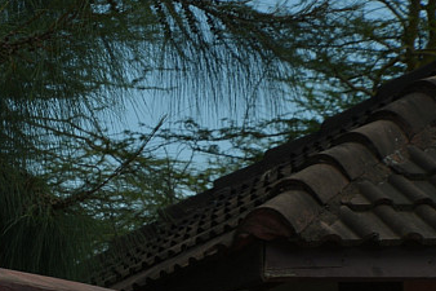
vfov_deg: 6.1
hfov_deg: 8.7
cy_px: 541
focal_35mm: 222
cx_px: -507
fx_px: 2687
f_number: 9
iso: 100
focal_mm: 50
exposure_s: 1/320
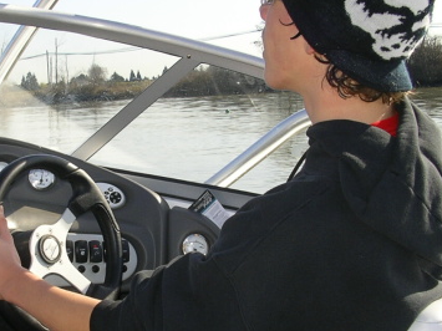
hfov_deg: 26.7
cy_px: 187
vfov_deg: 20.4
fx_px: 919
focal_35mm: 72
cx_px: 107
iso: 50
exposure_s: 1/400
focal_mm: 5.8
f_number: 4.1
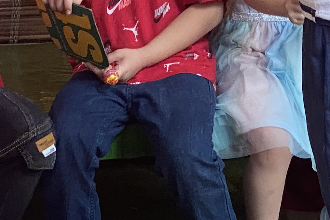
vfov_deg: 6.2
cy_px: -256
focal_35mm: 215
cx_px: 260
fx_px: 1971
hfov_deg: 9.6
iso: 160
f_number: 2
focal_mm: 6
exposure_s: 1/50
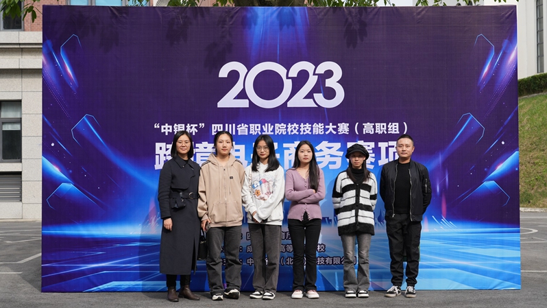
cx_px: 274
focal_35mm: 63
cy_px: 136
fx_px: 914
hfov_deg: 33.3
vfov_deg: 19.1
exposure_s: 1/200
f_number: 6.3
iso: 100
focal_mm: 60
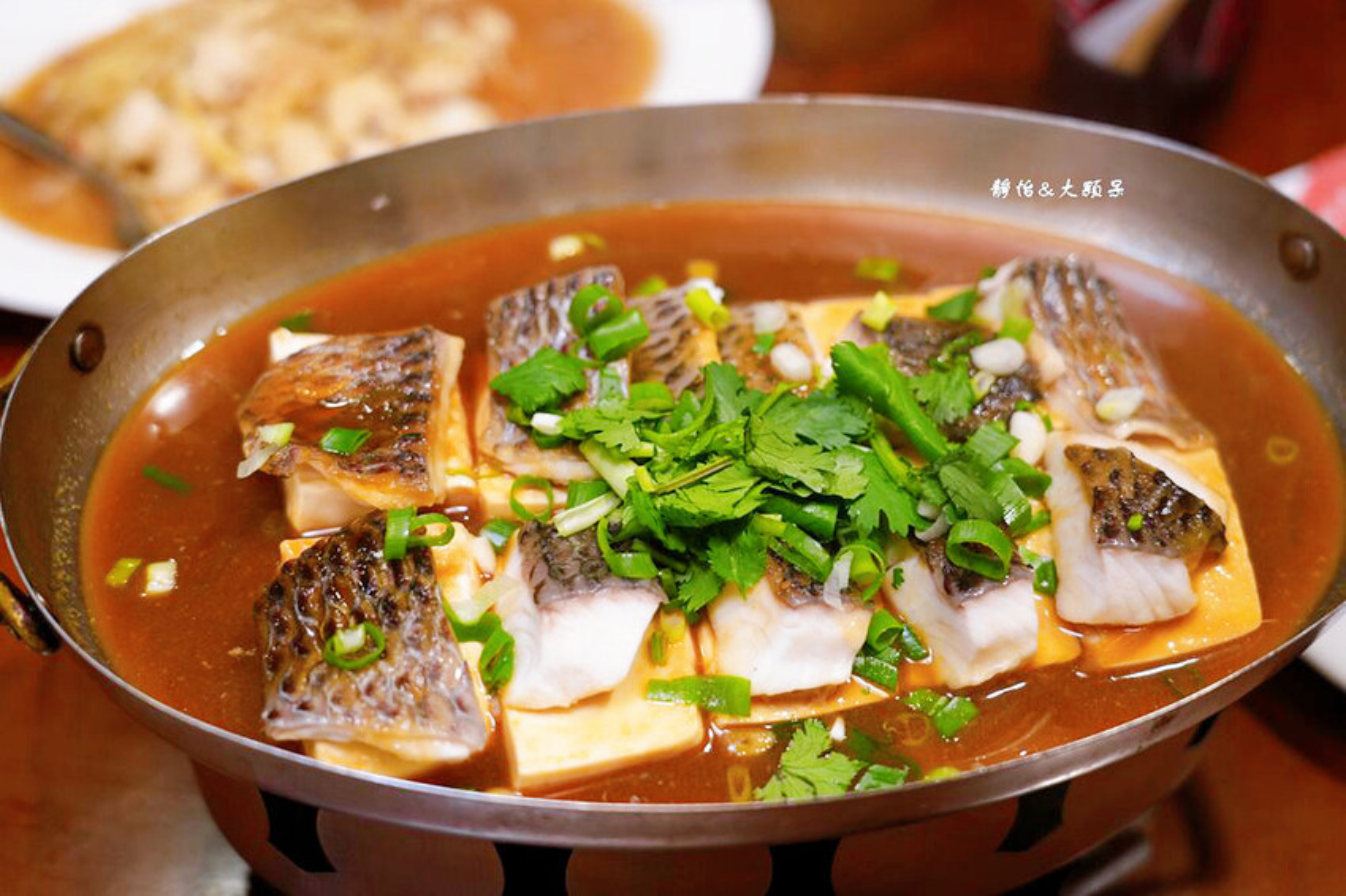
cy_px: 448
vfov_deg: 27.0
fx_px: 1869
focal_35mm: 50
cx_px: 673
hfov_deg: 39.6
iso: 1250
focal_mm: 50
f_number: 4
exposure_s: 1/50
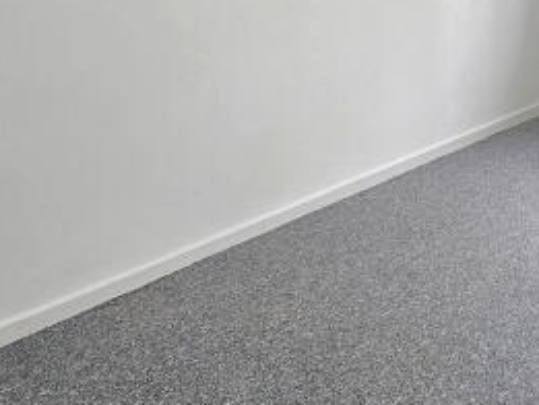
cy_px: -112
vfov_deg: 25.0
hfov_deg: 37.4
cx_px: 293
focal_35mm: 51
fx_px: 794
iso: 125
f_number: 2.2
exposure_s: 1/50
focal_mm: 2.2
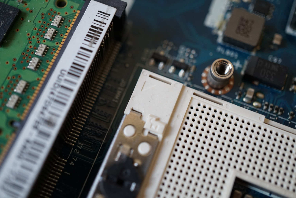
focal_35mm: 45
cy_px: 99
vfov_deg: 29.9
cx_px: 148
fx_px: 370
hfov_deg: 43.6
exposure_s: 1/60
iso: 800
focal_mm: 30
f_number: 3.5
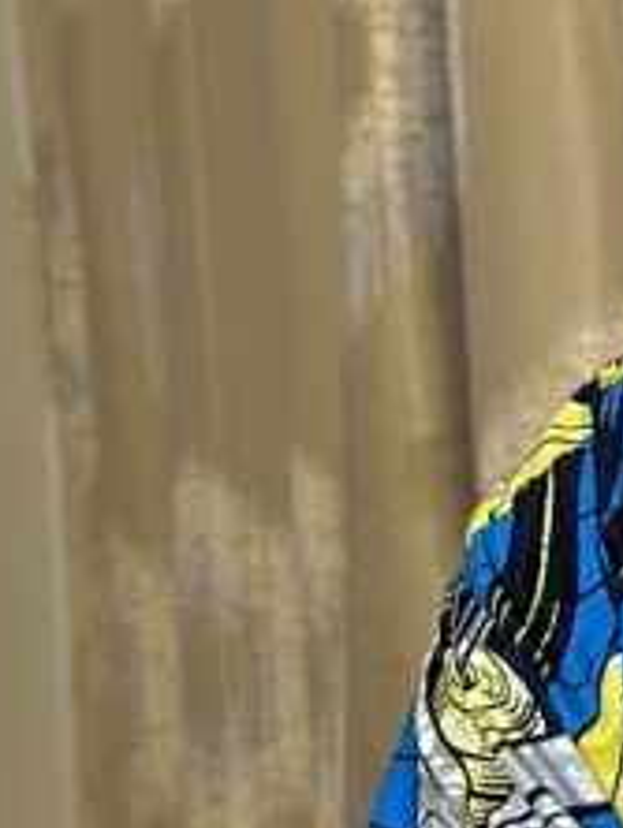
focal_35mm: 221
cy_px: 772
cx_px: 1324
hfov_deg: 6.5
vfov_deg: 8.9
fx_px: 5293
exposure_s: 1/50
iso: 100
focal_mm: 6.86
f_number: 1.78
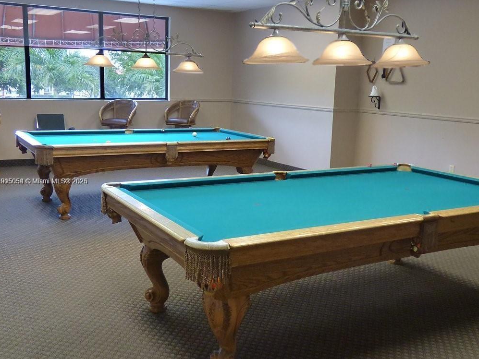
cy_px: 182
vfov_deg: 37.7
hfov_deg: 49.0
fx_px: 526
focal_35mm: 38
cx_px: 233
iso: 800
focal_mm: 6.47
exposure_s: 1/50
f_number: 3.5
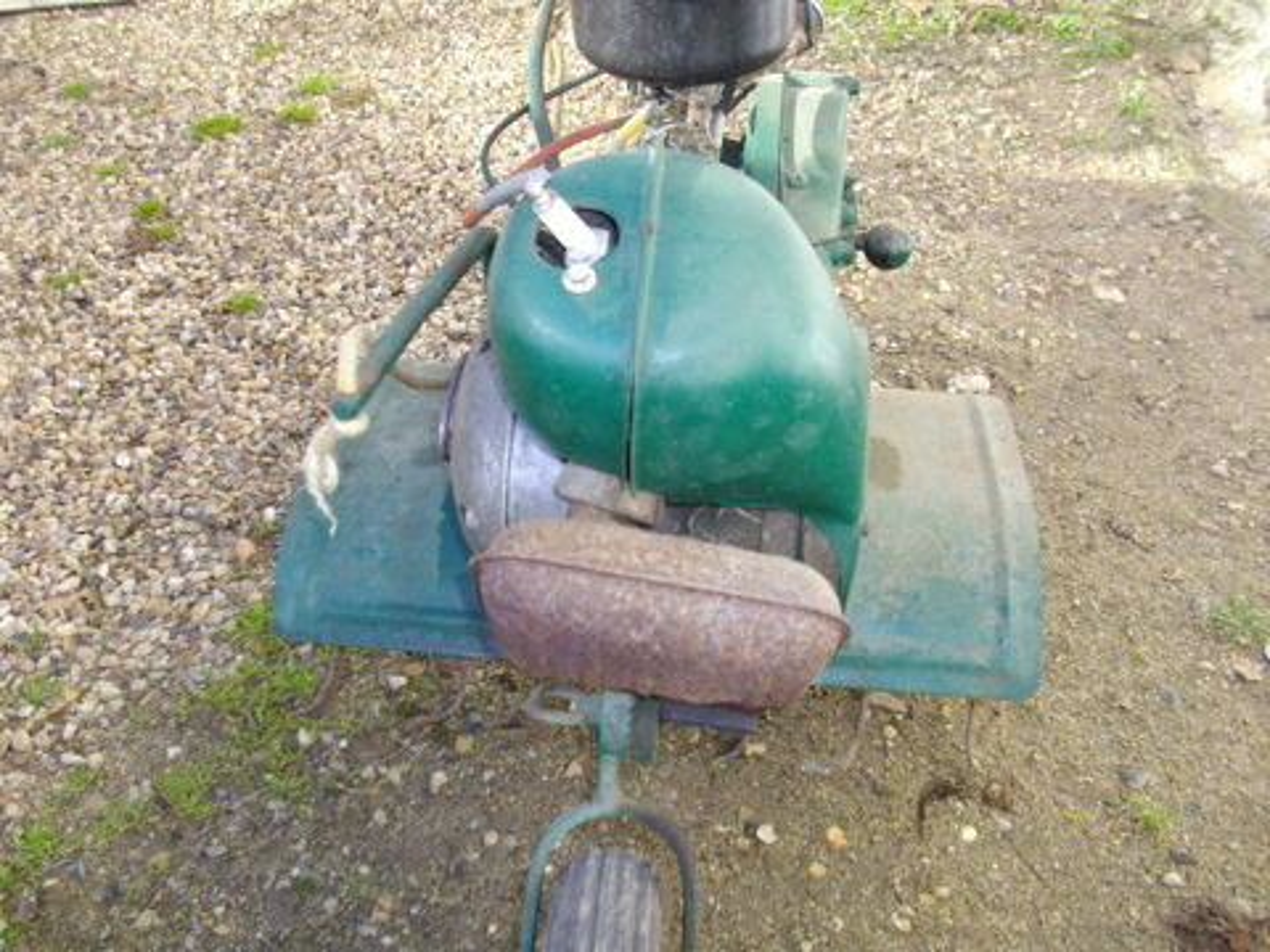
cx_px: 635
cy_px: 476
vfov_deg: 38.7
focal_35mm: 37
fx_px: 1357
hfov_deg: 50.1
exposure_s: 1/200
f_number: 2.8
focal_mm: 6.2
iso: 100
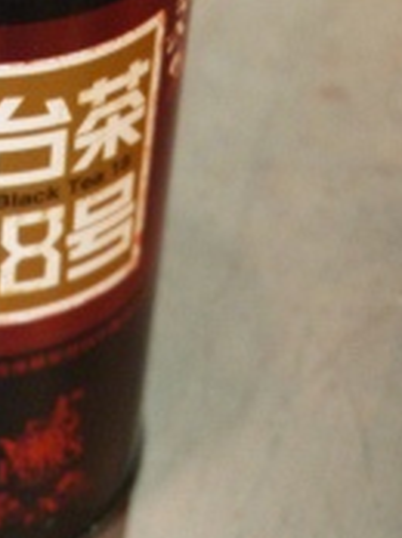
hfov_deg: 11.3
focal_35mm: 129
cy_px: -83
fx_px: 2002
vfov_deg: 14.9
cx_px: -37
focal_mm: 25
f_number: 4.9
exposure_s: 1/10
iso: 1600
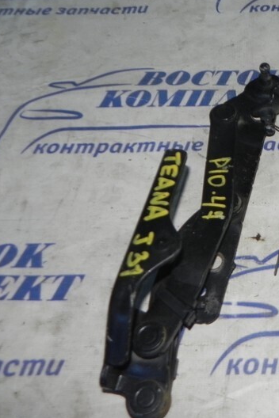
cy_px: 196
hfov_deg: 29.8
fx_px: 477
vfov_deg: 47.4
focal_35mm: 41
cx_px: 296
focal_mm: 4.6
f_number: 2.8
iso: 200
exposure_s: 1/30
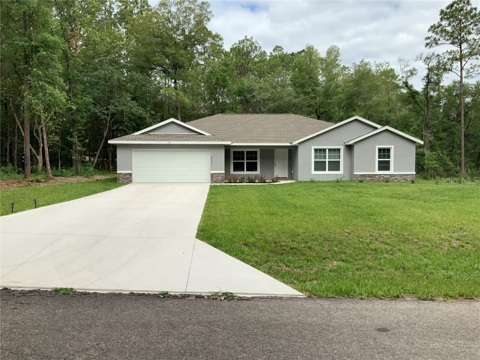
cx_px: 240
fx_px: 402
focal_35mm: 29
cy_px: 180
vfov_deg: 48.2
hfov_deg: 61.7
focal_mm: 3
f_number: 1.8
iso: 16
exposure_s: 1/1035
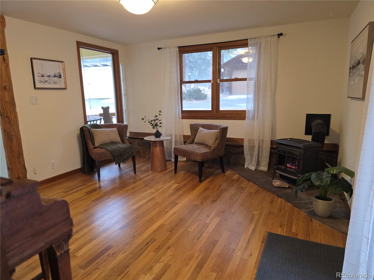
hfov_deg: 73.9
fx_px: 248
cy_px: 140
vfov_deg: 58.9
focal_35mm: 23
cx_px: 187
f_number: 1.7
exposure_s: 1/120
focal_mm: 6.3
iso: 400
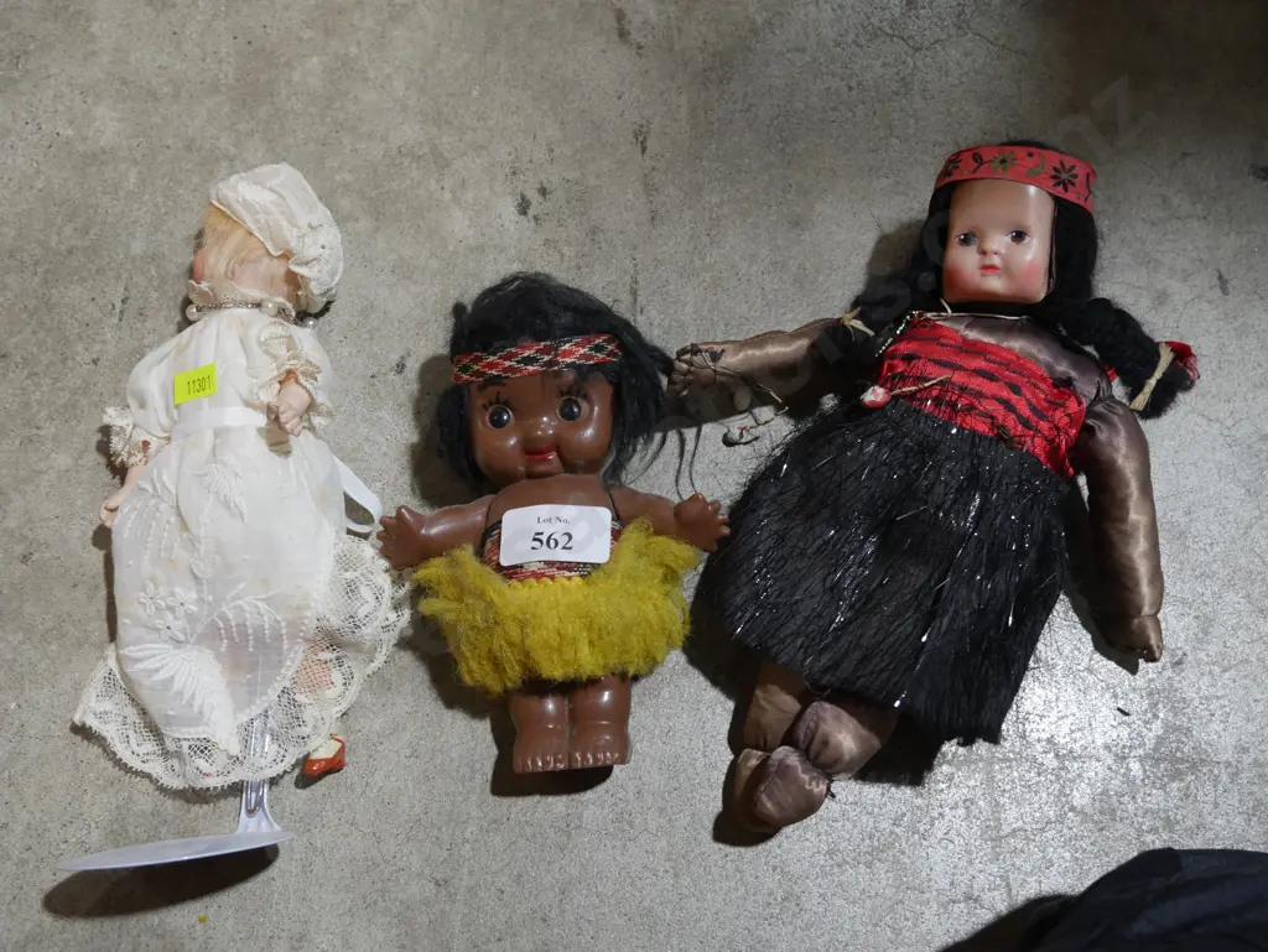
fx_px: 1539
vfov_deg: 34.4
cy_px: 476
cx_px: 634
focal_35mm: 42
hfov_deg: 44.8
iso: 400
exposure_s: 1/60
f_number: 4.6
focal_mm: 21
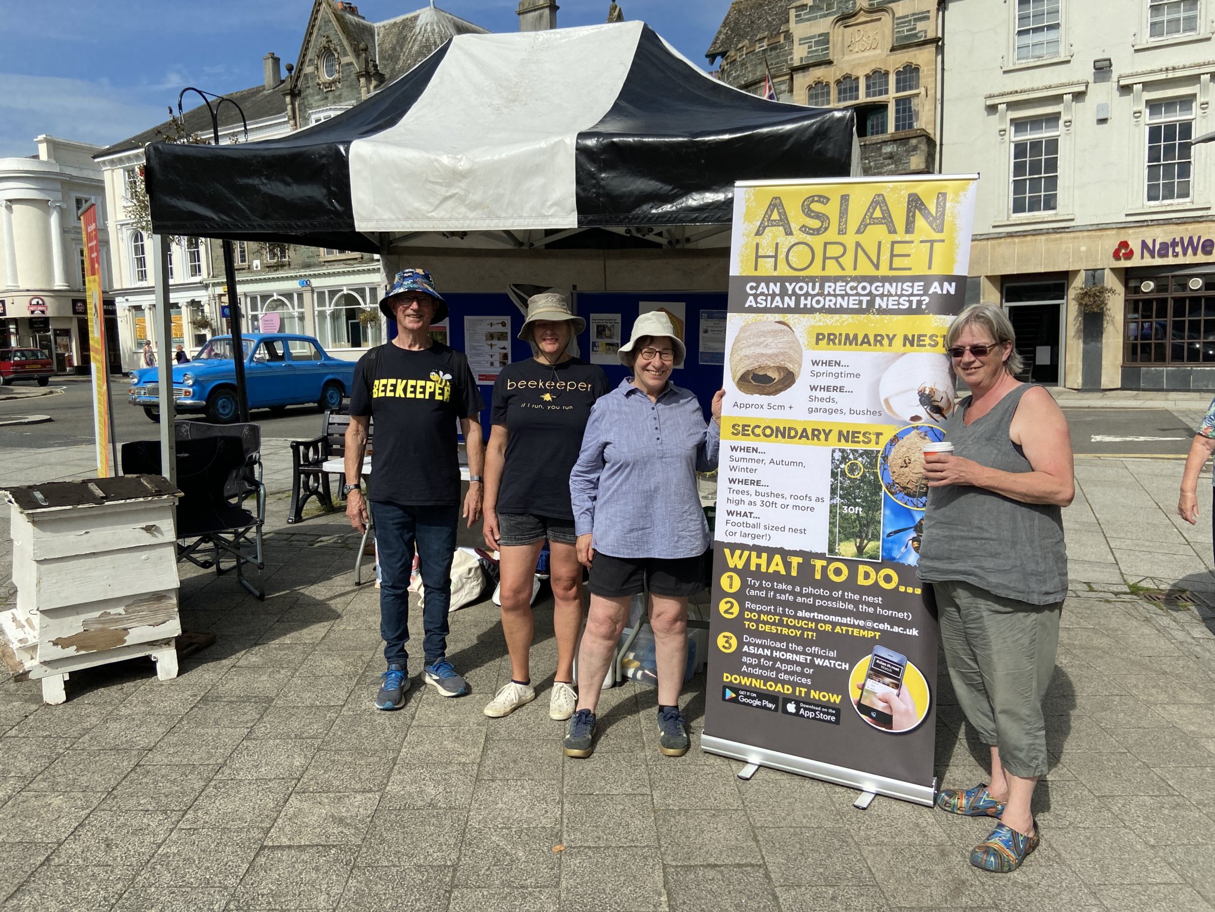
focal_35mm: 26
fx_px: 913
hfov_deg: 67.3
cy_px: 456
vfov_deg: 53.1
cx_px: 608
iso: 32
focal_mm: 4.25
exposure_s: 1/4444
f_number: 1.8
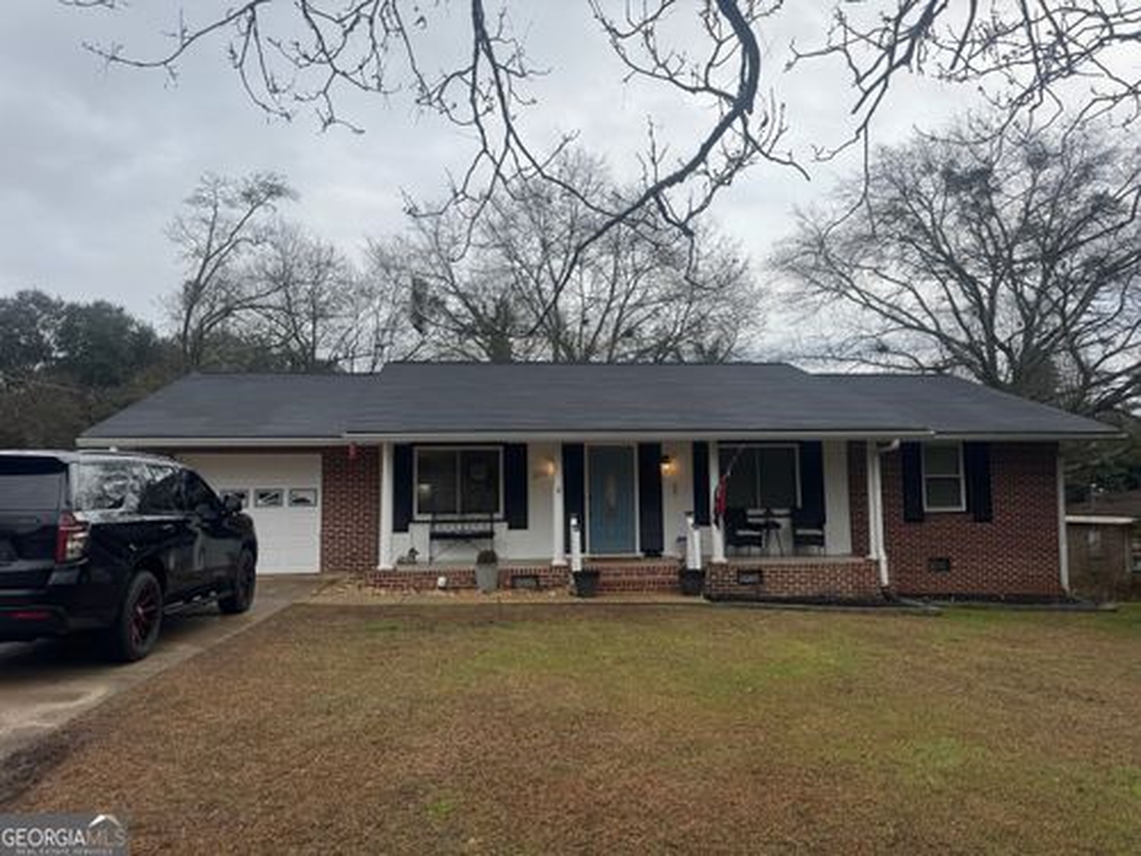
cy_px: 428
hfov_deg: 71.6
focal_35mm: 24
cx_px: 570
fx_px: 791
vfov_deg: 56.8
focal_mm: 6.76
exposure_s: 1/980
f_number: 1.78
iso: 80
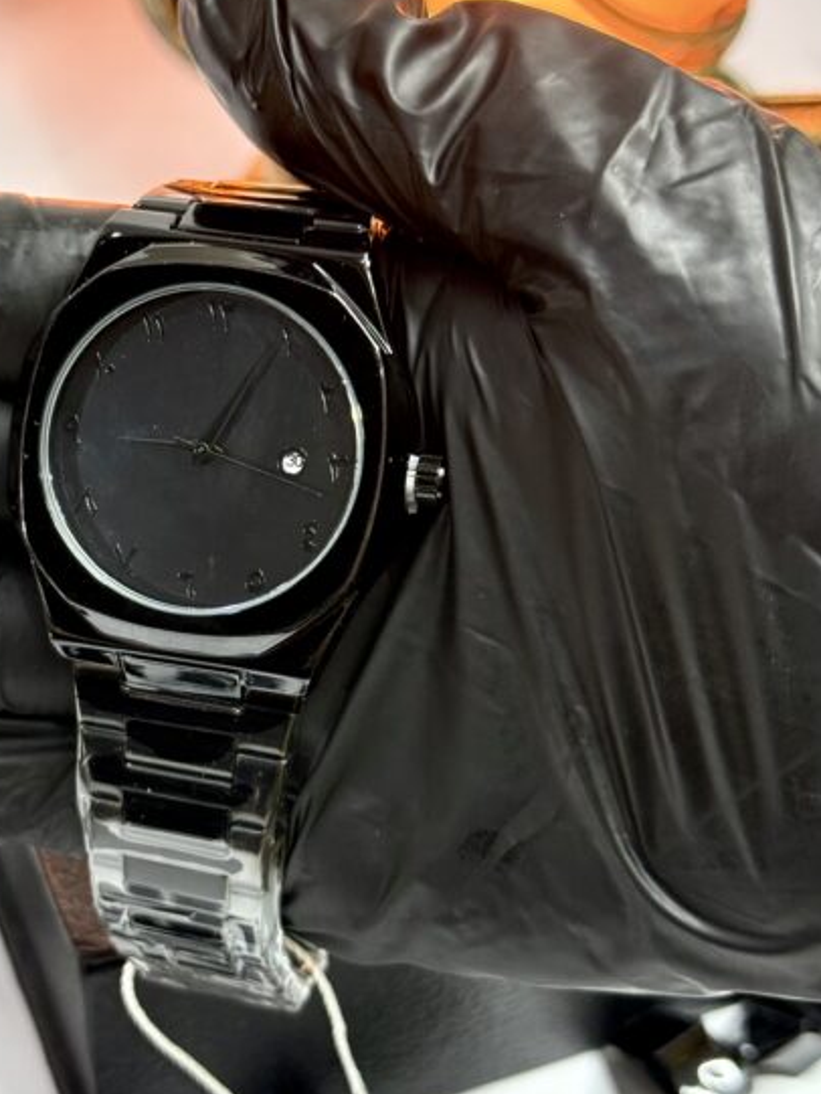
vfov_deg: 27.4
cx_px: 220
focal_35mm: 71
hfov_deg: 20.6
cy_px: 552
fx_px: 2244
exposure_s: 1/50
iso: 200
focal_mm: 6.76
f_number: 1.78
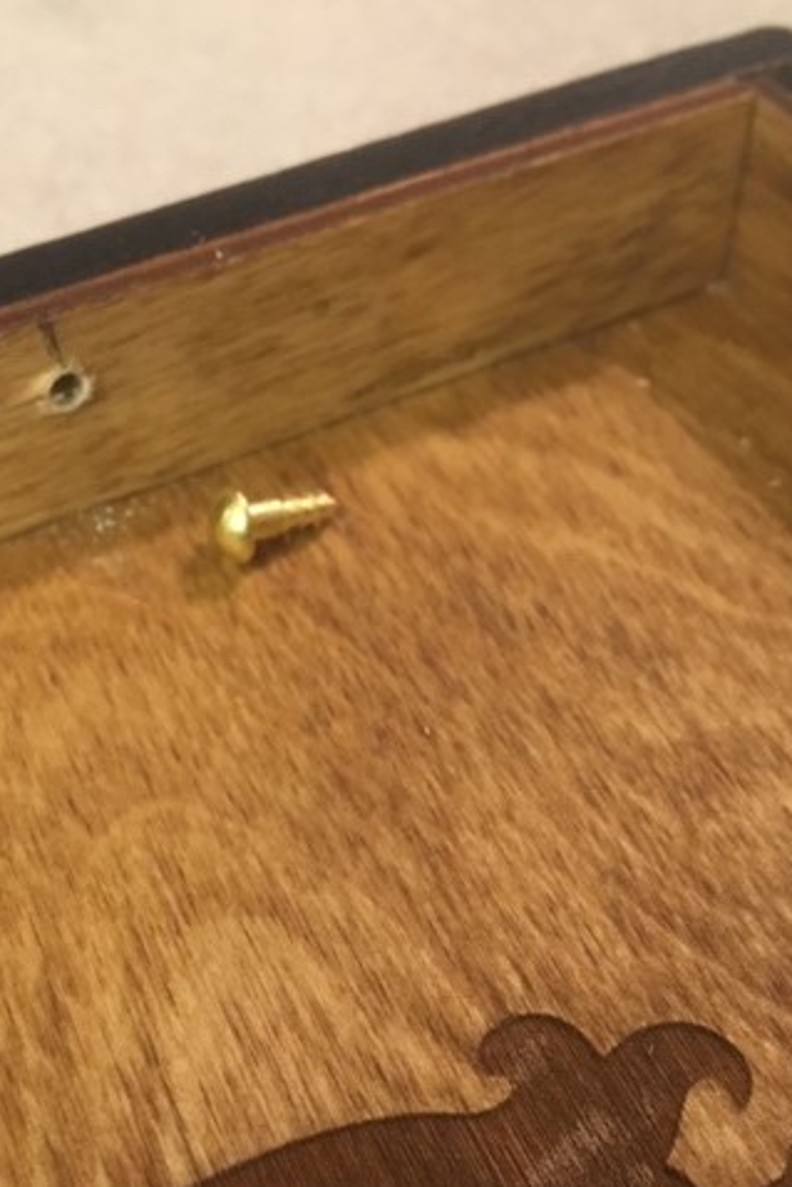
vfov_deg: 55.8
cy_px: 580
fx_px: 1121
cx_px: 410
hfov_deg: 38.9
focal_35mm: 34
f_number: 2.2
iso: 200
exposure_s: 1/20
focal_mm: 4.15
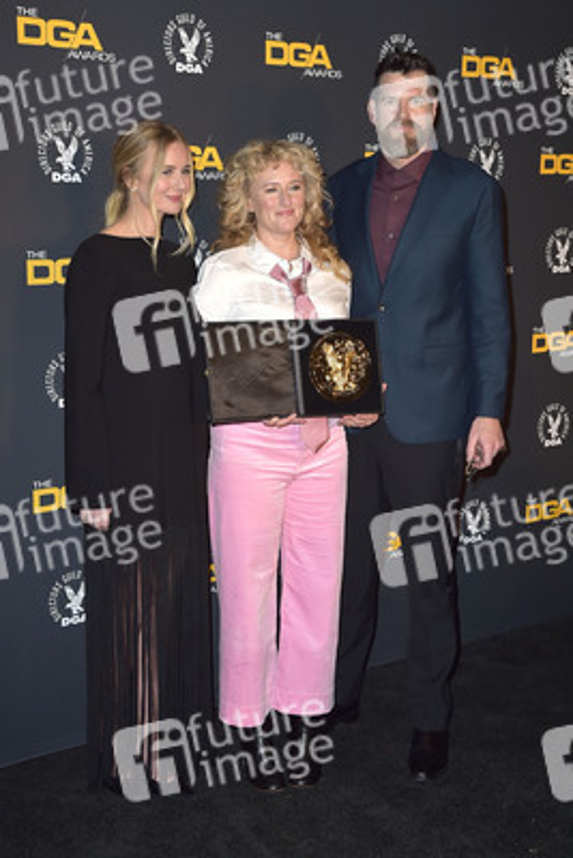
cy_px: 429
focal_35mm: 46
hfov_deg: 29.3
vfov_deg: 42.7
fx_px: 1097
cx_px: 286
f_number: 6.3
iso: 640
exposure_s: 1/250
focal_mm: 46
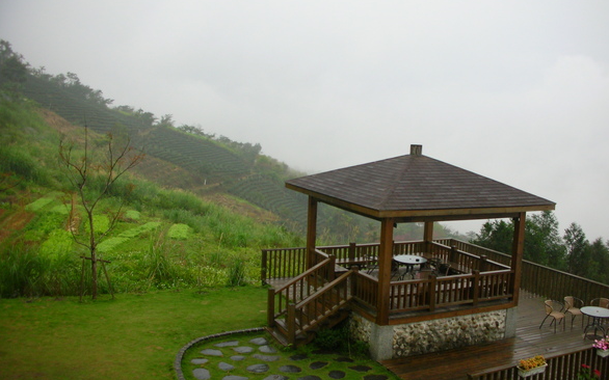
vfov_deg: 33.6
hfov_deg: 51.5
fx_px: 631
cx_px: 311
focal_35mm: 38
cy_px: 186
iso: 50
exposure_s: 1/41.2
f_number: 8.5
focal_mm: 5.8
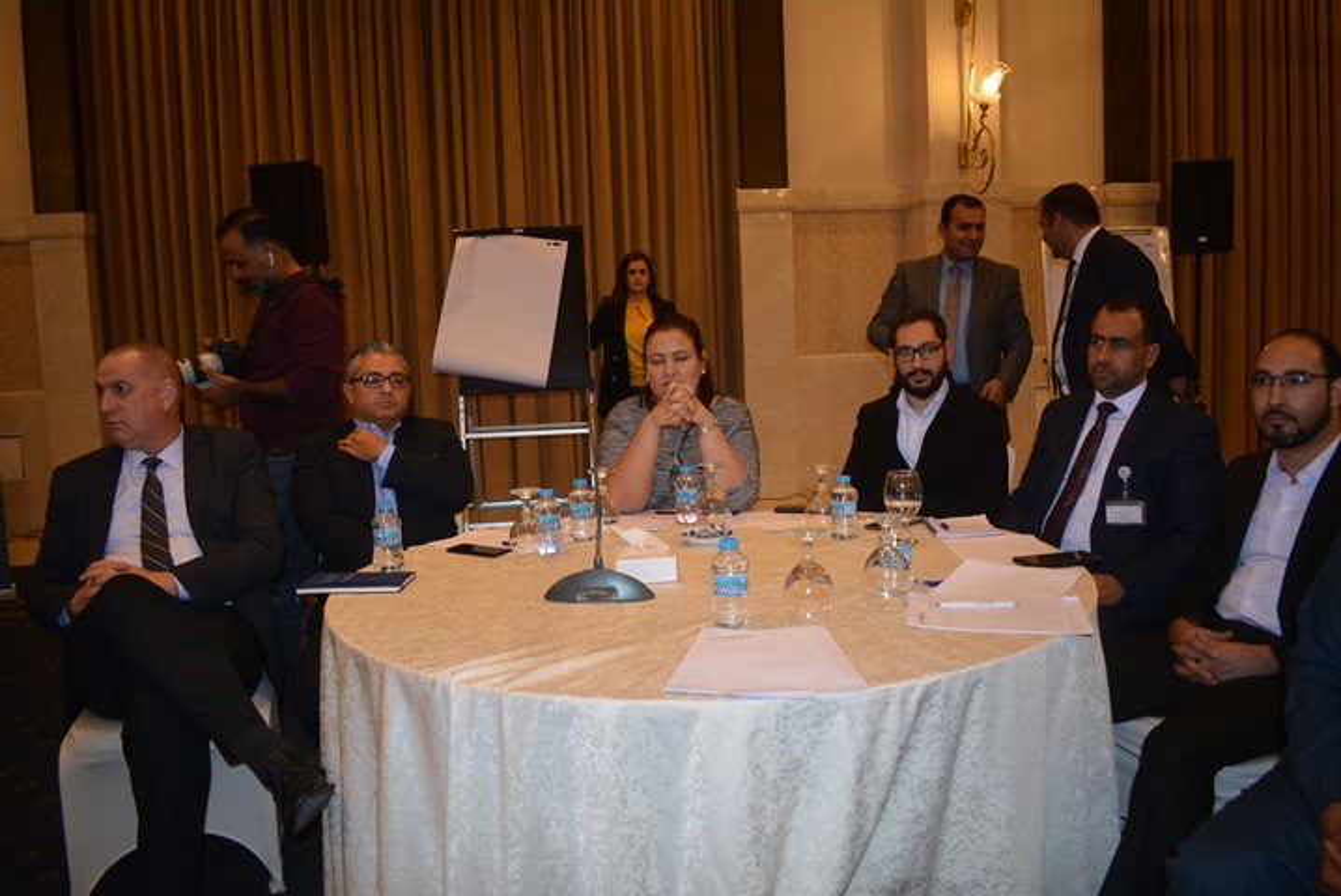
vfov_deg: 48.0
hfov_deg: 67.3
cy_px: 448
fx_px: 1007
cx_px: 670
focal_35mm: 27
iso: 900
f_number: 3.5
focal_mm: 18
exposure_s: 1/60
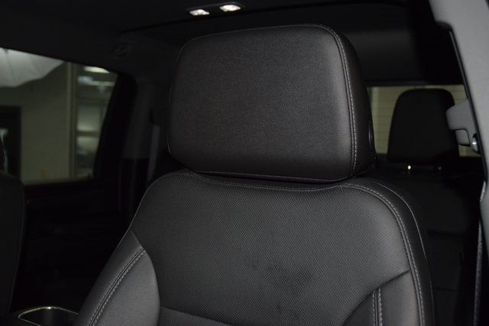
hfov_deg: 53.1
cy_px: 163
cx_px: 244
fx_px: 489
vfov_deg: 36.9
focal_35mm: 36
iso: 1800
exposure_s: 1/125
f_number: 3.8
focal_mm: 24
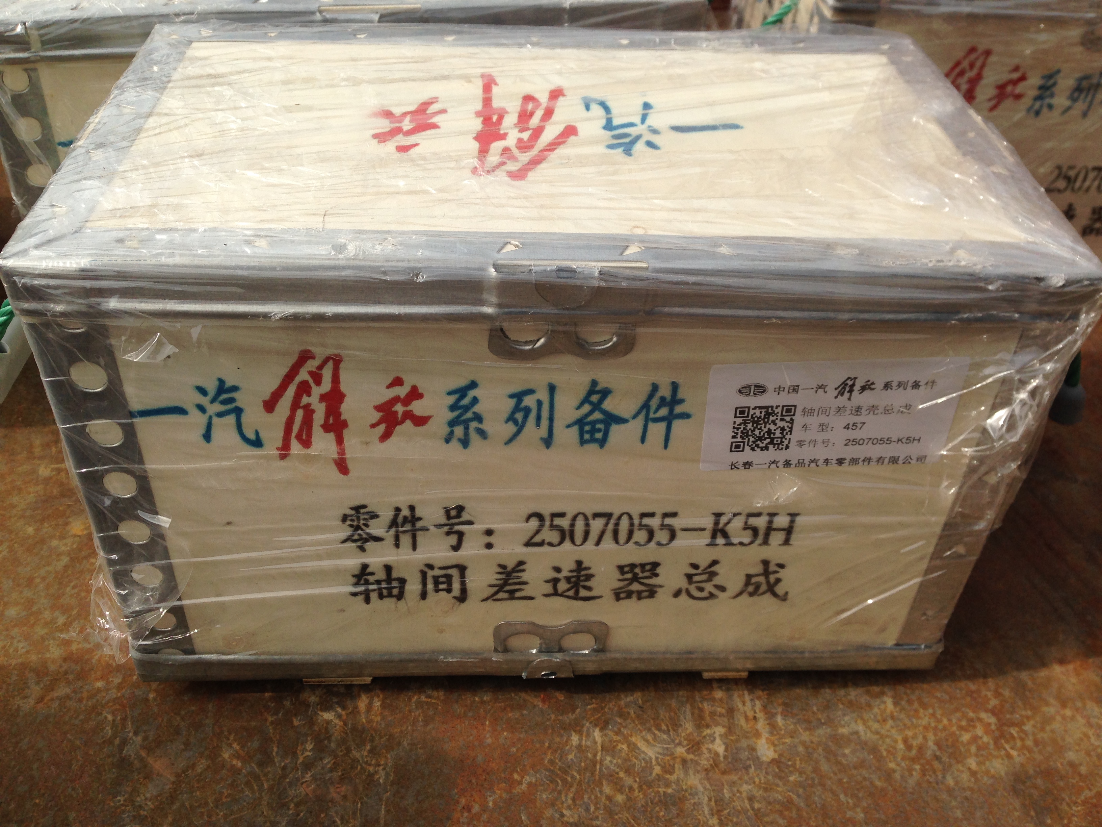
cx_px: 551
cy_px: 414
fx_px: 1051
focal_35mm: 33
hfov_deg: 55.4
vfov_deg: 42.9
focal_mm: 4.12
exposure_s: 1/1466
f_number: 2.4
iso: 50
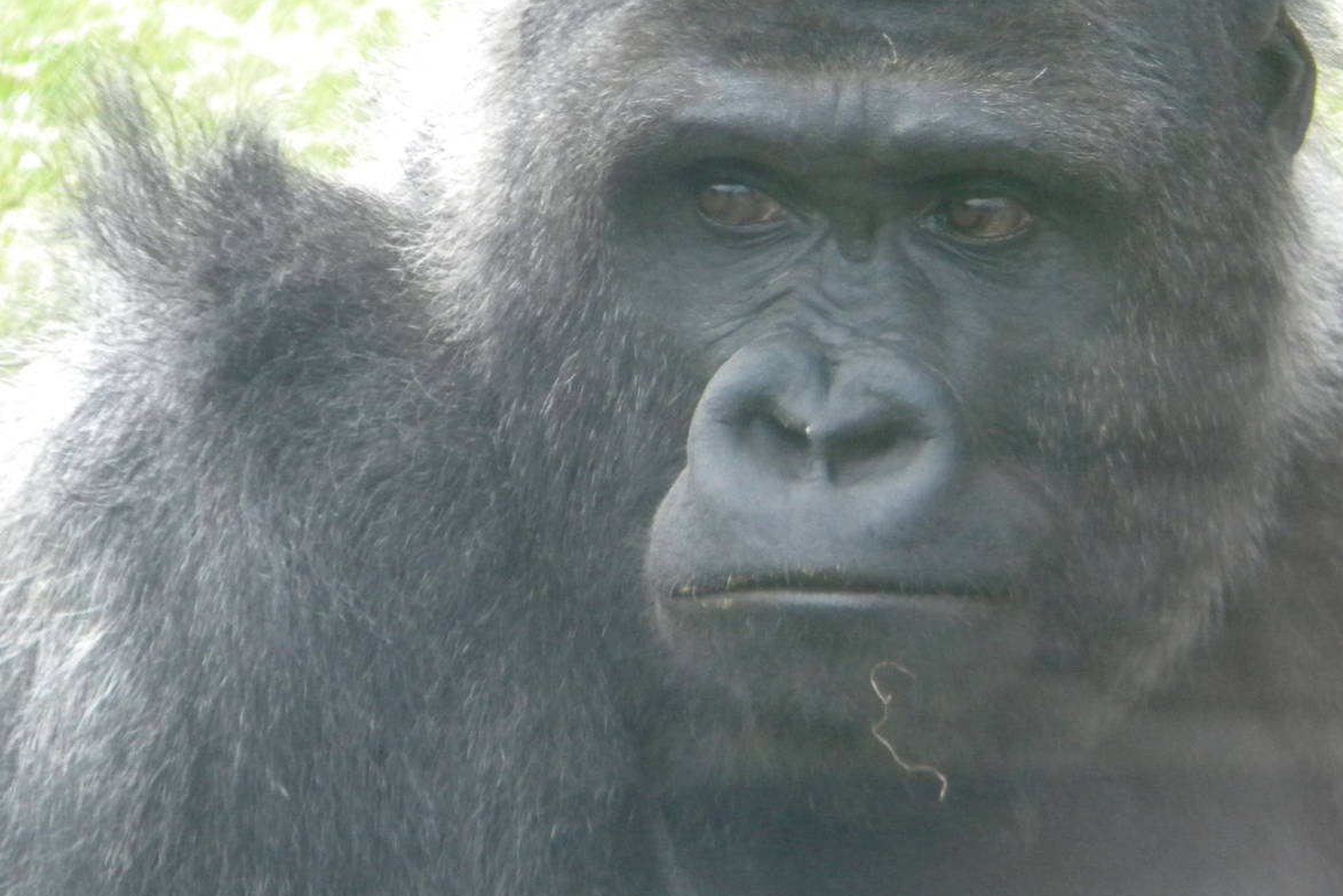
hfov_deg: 5.2
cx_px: 805
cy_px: 336
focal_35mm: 394
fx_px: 14699
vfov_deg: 3.5
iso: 400
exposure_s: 1/224
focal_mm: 50.4
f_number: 5.4
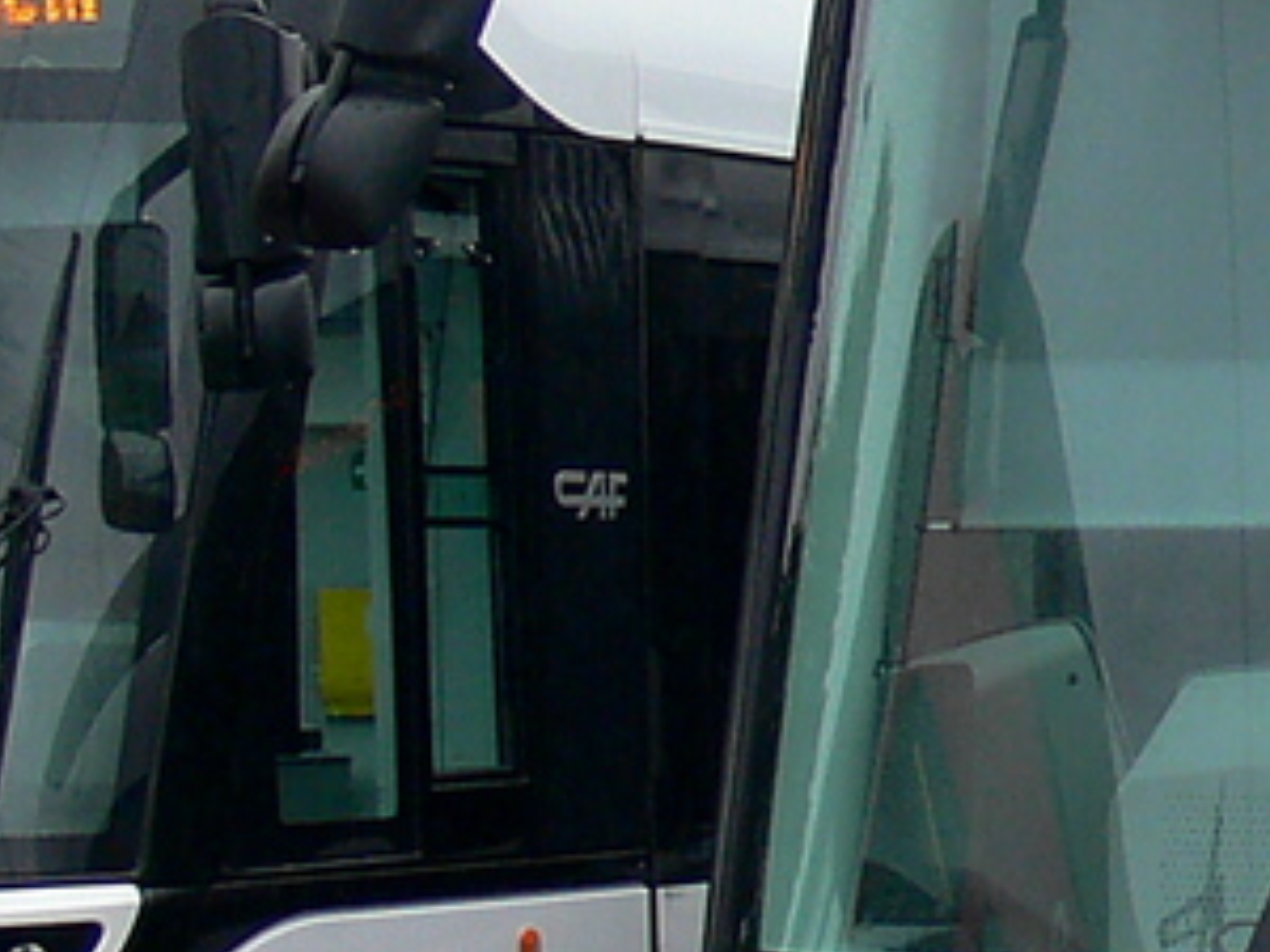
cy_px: 468
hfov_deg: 13.2
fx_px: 5136
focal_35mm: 140
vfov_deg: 10.6
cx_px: 1998
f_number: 3.2
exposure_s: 1/200
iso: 80
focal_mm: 7.4
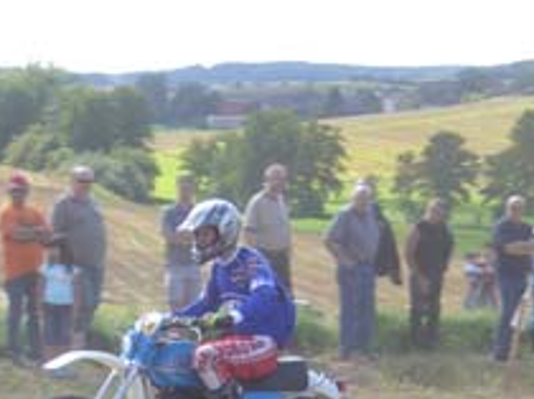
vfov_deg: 11.7
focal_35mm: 126
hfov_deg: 15.7
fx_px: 1942
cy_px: 361
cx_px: 277
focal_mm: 10.9
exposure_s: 1/400
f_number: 3.9
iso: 100
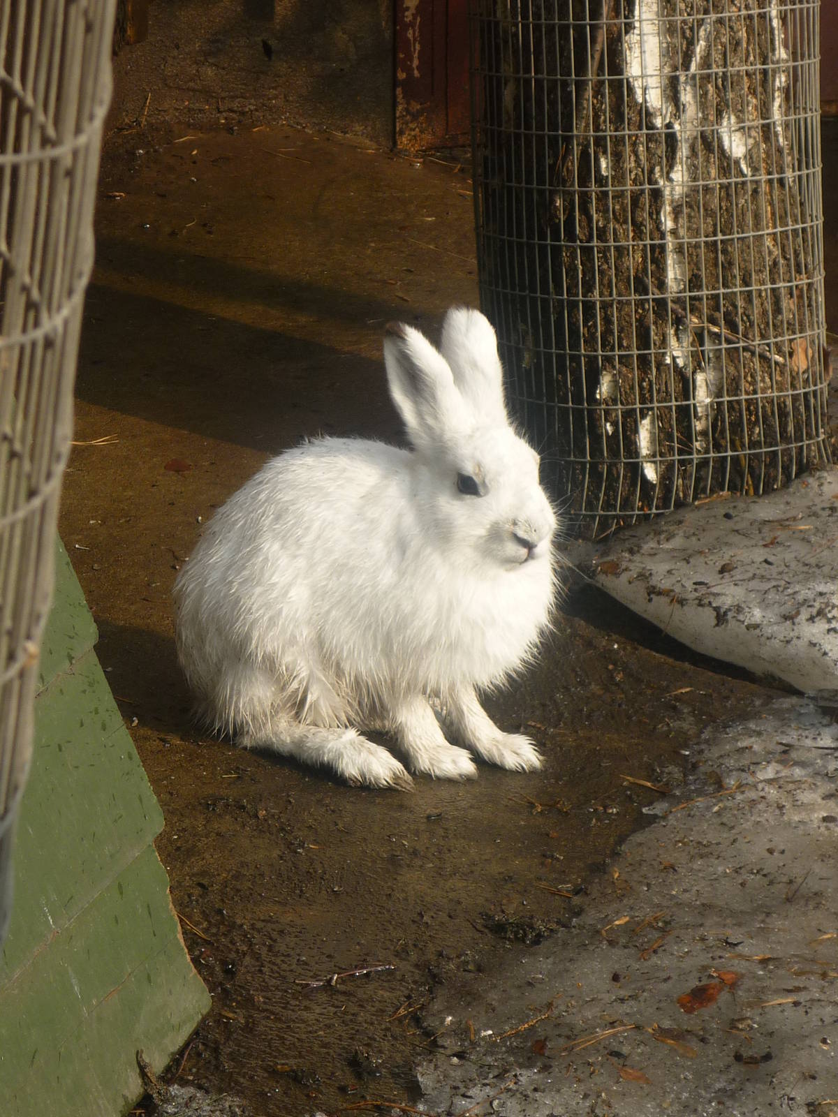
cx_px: 419
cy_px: 558
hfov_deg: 11.7
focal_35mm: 127
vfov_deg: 15.5
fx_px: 4099
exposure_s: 1/200
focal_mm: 16.5
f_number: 5.1
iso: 100
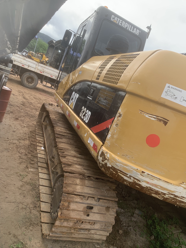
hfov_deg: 53.1
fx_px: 186
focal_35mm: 26
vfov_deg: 67.3
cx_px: 93
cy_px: 124
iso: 25
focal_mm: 4.25
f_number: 1.8
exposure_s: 1/429
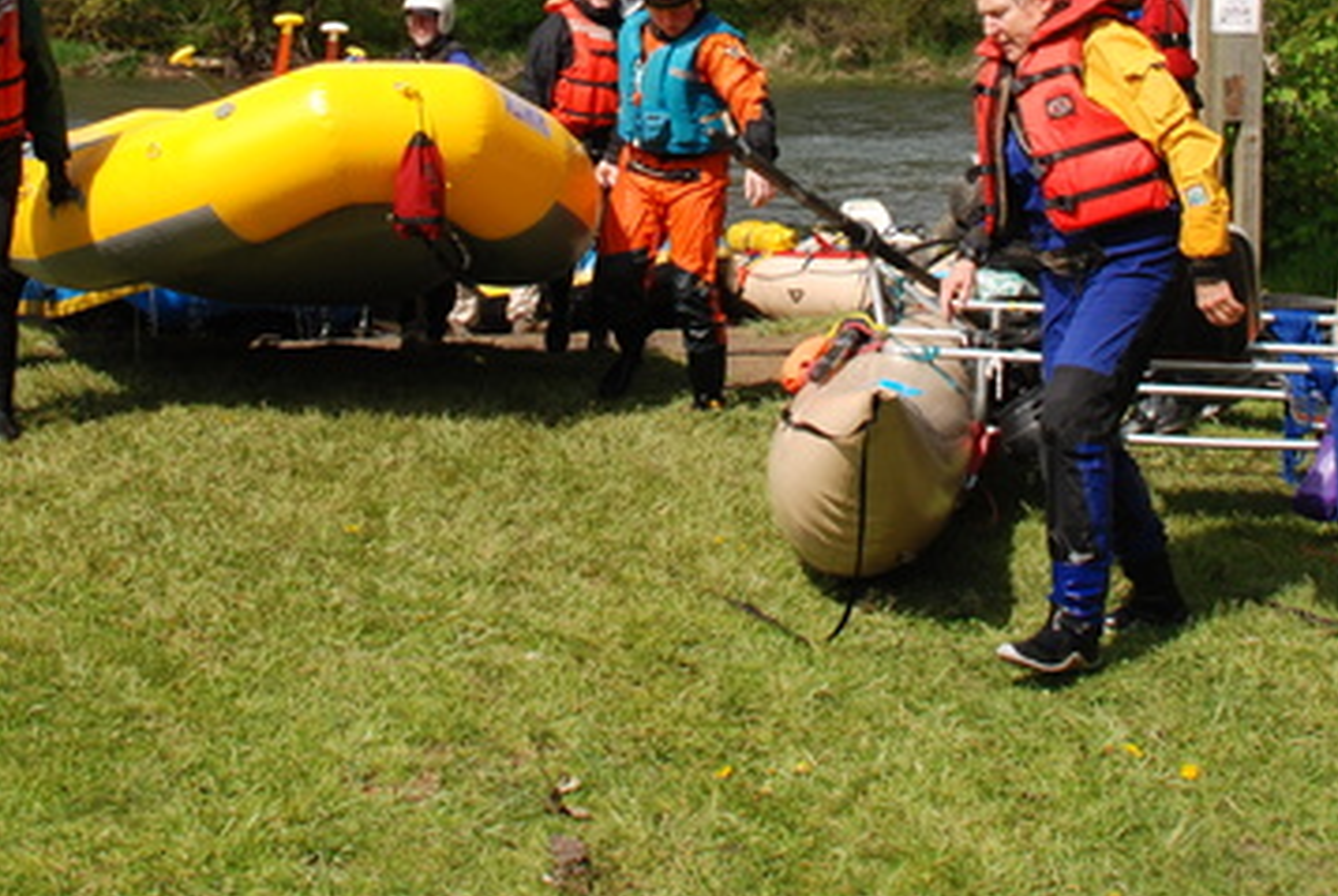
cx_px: 716
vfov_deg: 17.9
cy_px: -36
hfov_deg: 27.3
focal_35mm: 74
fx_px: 2754
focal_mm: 22
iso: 200
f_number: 9
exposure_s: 1/250
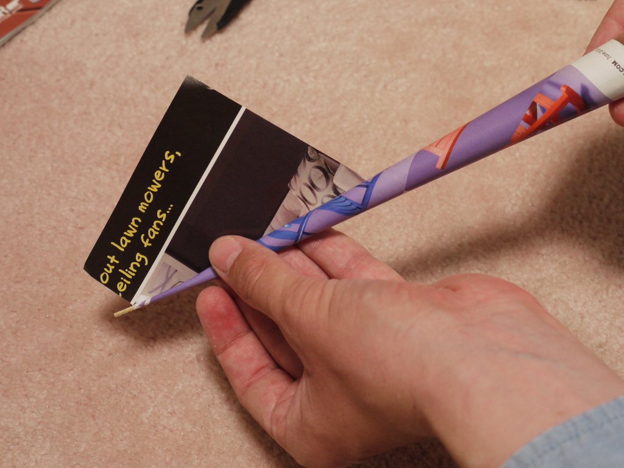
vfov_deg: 21.0
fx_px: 1262
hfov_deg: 27.8
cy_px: 234
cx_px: 312
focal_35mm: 70
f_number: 5.5
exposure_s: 1/60
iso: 800
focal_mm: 35
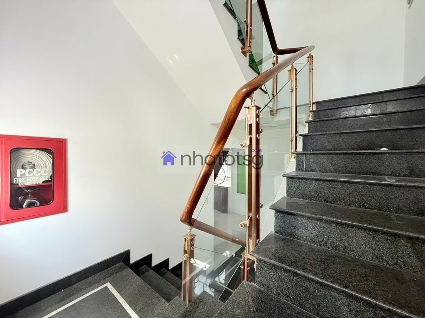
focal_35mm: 14
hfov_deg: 102.1
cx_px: 212
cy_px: 159
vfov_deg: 85.7
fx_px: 172
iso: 250
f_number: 2.2
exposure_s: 1/99
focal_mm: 2.22
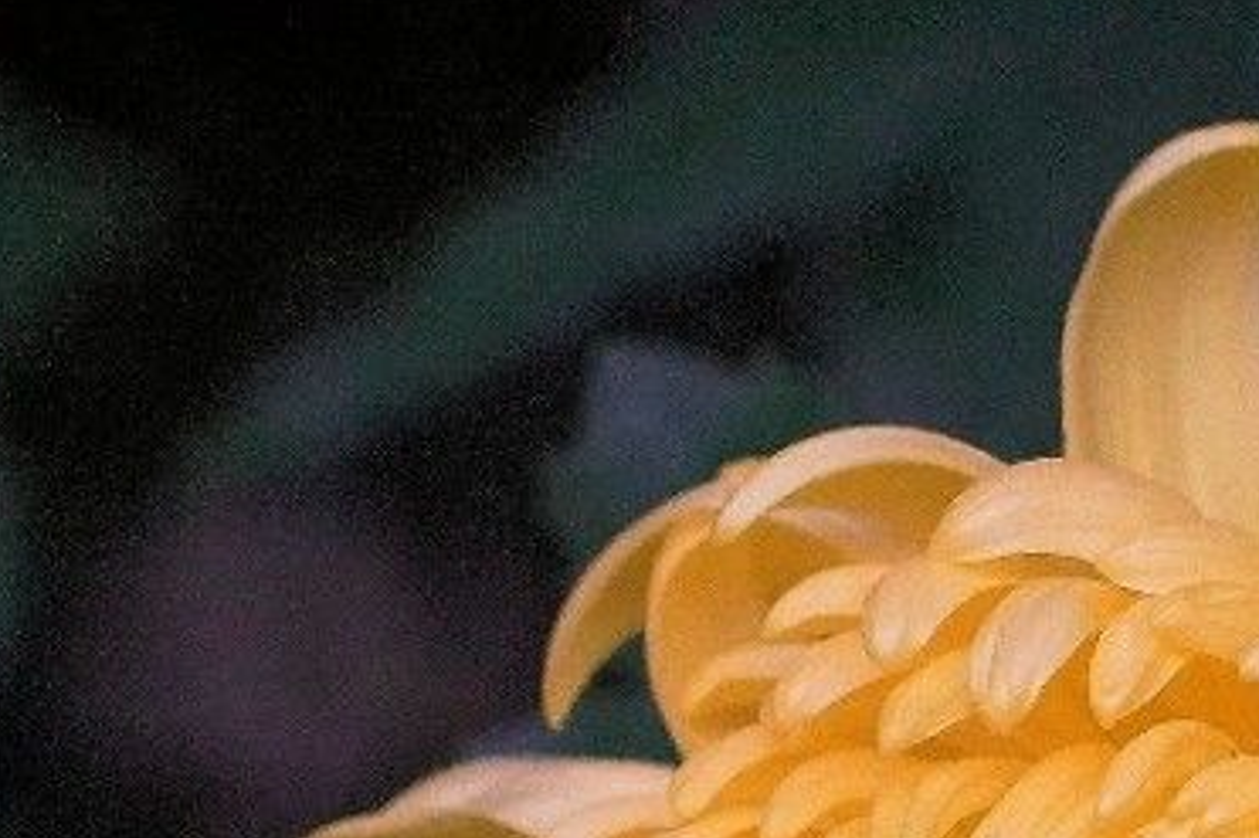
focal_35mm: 396
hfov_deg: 5.2
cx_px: 1195
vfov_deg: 3.5
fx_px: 13842
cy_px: 1233
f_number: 4
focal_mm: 105
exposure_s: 1/640
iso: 1250
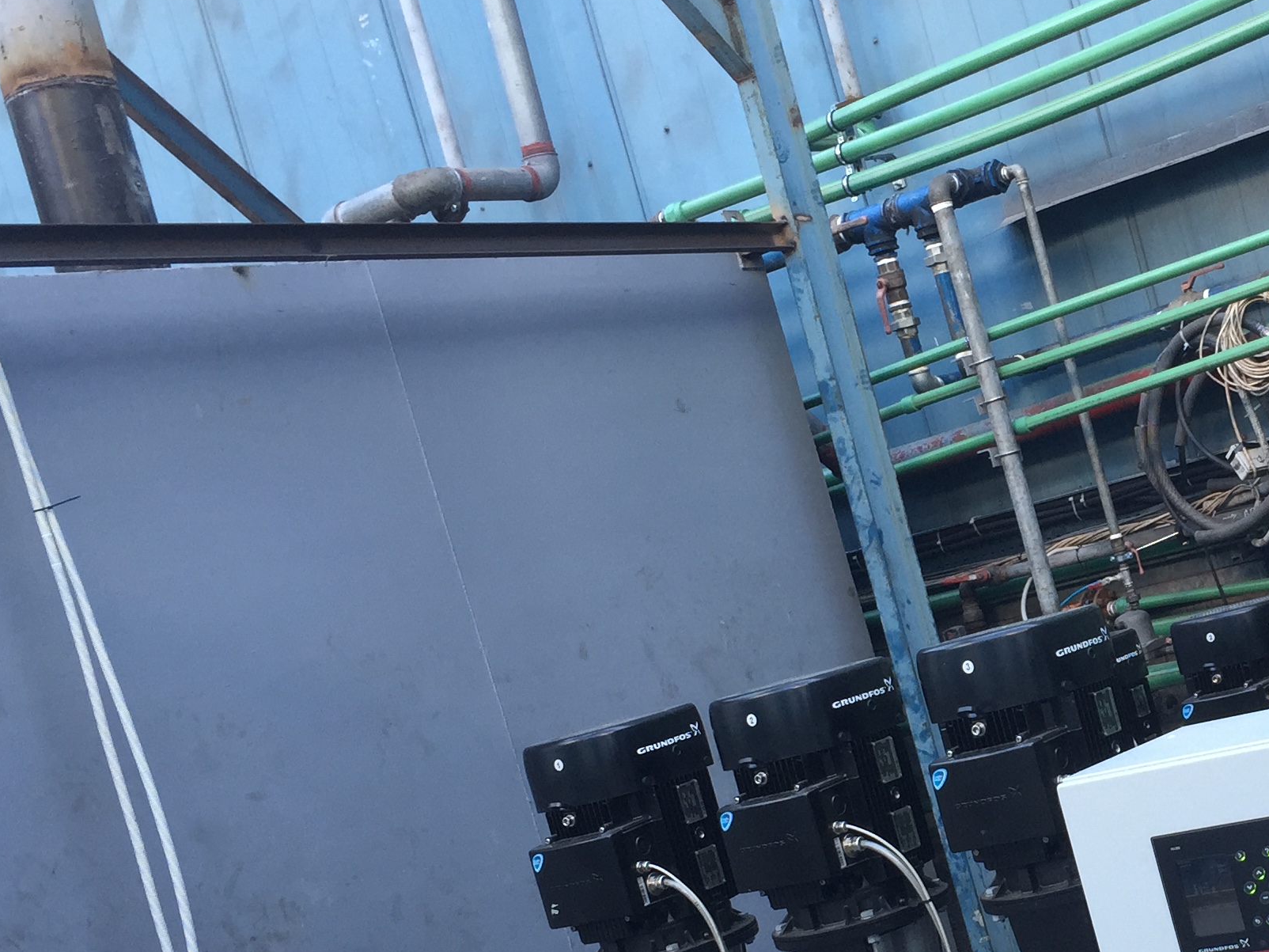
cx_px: 1187
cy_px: 691
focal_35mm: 59
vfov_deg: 24.6
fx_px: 2163
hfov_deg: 30.9
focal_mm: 4.15
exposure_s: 1/60
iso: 40
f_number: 2.2
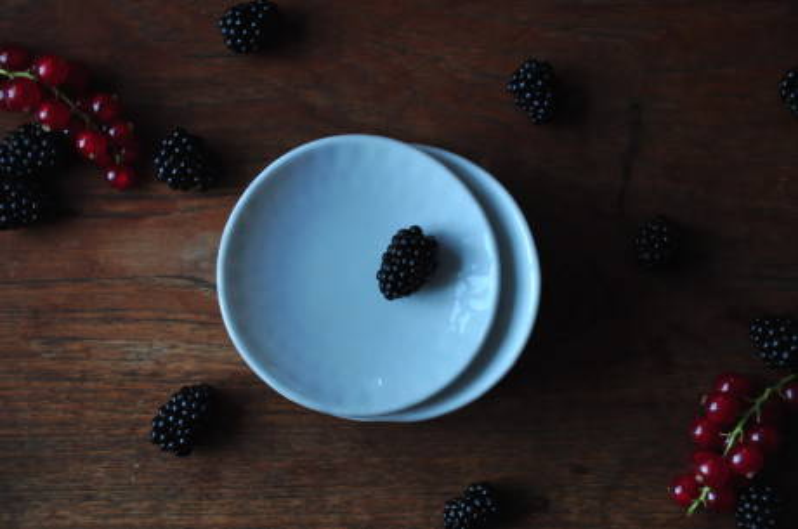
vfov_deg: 18.1
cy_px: 264
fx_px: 1660
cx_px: 399
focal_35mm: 75
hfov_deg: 27.0
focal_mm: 50
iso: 1000
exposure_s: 1/20
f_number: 4.8
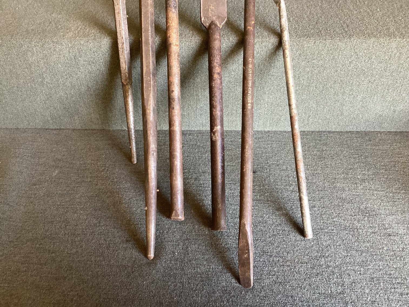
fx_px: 366
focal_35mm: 31
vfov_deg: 45.4
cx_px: 204
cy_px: 154
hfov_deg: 58.3
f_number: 2.4
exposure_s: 1/50
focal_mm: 3.3
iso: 250
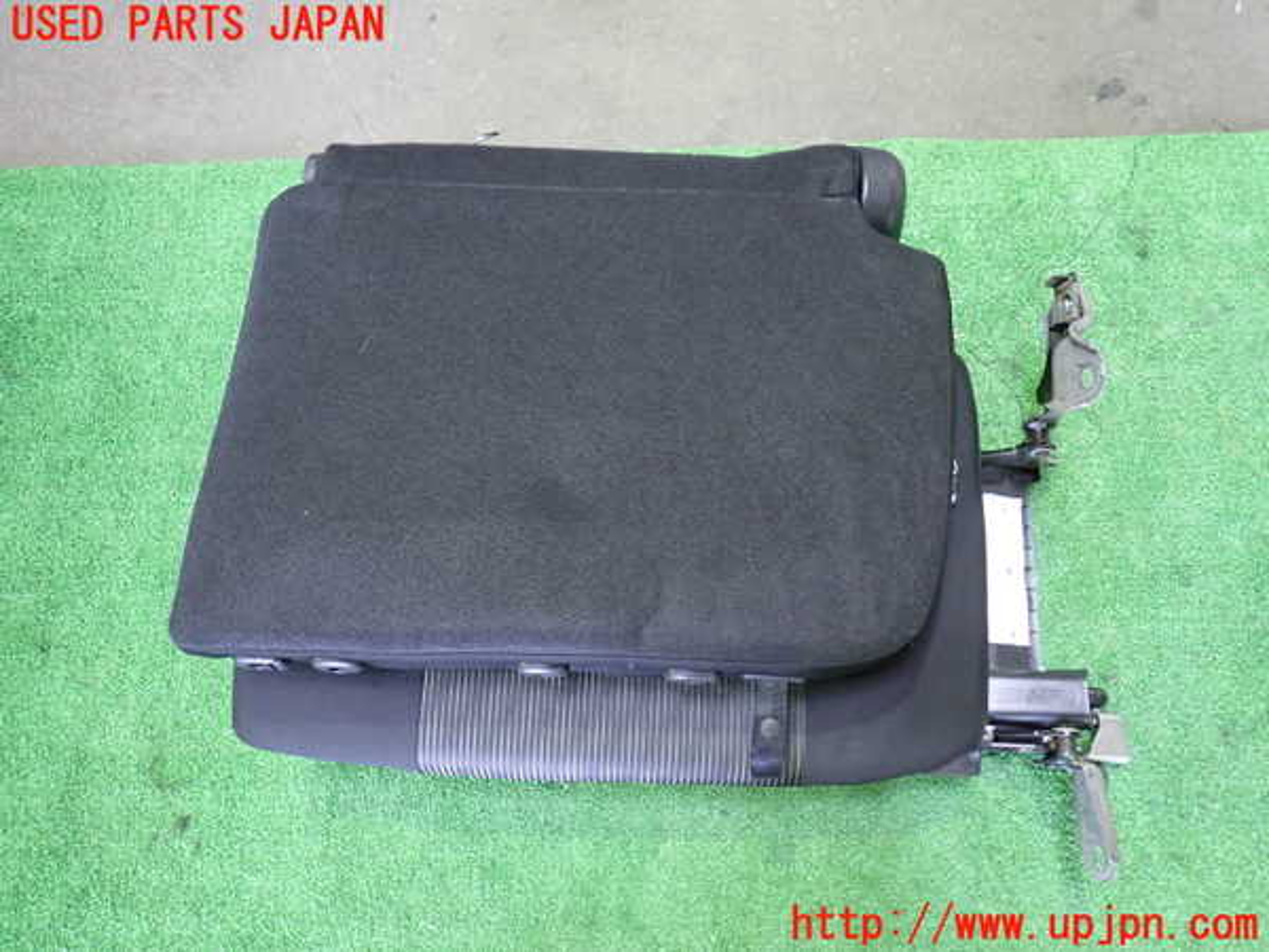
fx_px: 916
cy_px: 476
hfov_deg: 69.4
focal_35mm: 25
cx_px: 634
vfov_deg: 54.9
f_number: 2
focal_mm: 4.5
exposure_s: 1/30
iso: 640
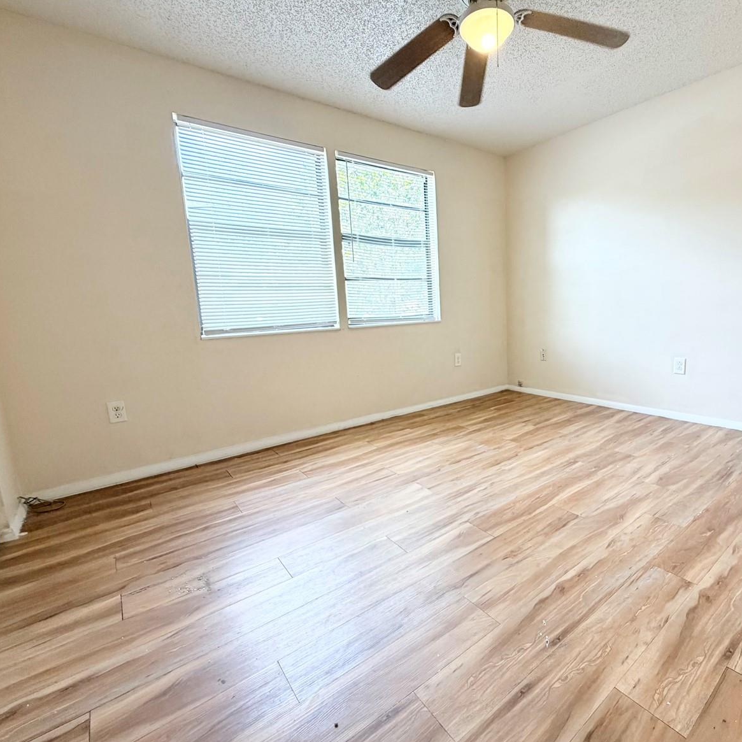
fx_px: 412
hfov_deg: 82.9
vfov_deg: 84.0
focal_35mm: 17
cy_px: 367
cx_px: 446
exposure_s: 1/120
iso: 160
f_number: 2.2
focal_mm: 2.22
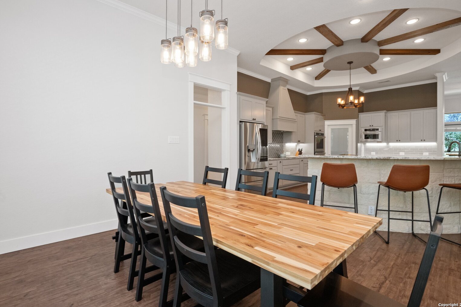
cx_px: 226
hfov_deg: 93.3
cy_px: 149
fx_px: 218
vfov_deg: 70.4
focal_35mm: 17
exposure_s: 1/30
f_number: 9
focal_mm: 16
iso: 4000
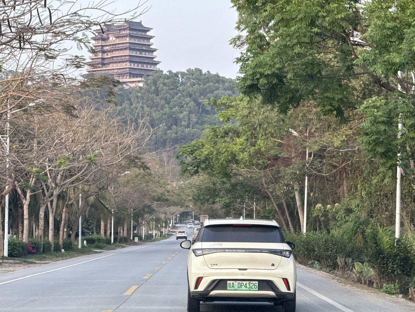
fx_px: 1439
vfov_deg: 12.3
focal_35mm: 120
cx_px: 208
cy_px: 156
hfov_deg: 16.4
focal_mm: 15.66
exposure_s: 1/121
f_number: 2.8
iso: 100
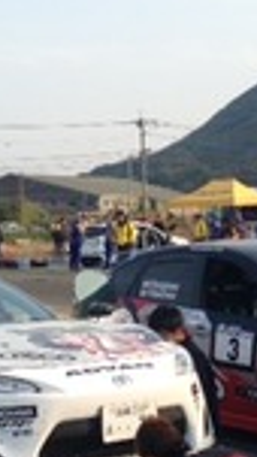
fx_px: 1150
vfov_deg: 22.4
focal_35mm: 95
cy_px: 251
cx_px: 63
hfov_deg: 12.7
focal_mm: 4.13
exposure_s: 1/678
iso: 50
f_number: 2.4
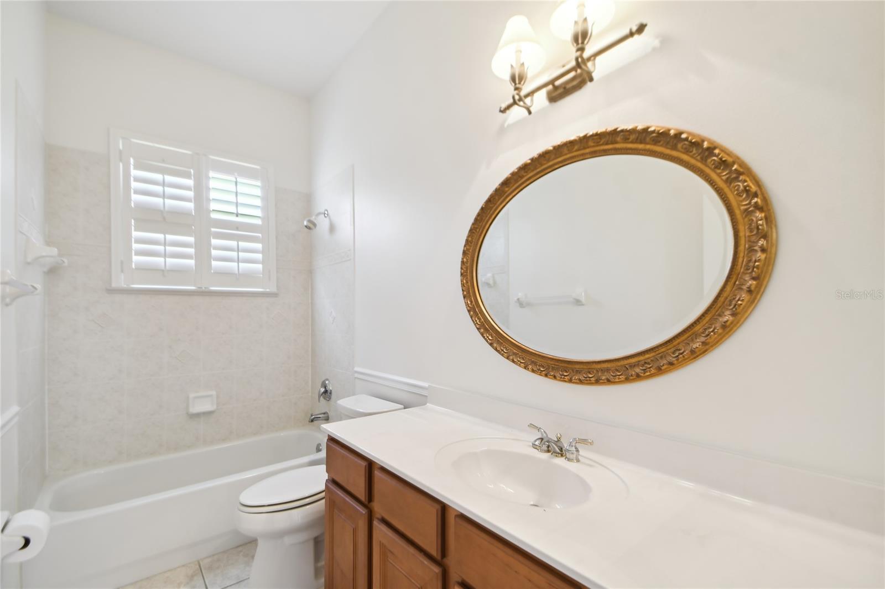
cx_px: 442
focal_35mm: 15
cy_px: 294
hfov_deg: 100.4
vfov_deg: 77.3
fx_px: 369
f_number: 7.1
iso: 100
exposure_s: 1/6
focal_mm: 10
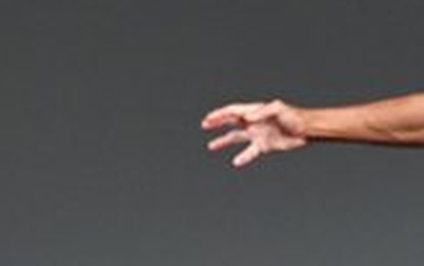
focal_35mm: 1515
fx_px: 17530
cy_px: 320
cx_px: 955
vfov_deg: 0.9
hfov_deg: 1.4
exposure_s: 1/400
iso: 4000
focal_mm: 210
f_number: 5.6
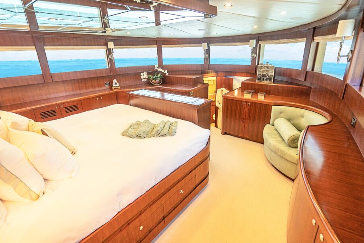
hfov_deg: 90.0
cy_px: 110
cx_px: 181
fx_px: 182
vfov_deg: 67.3
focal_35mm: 18
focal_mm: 16
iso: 500
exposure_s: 1/30
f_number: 4
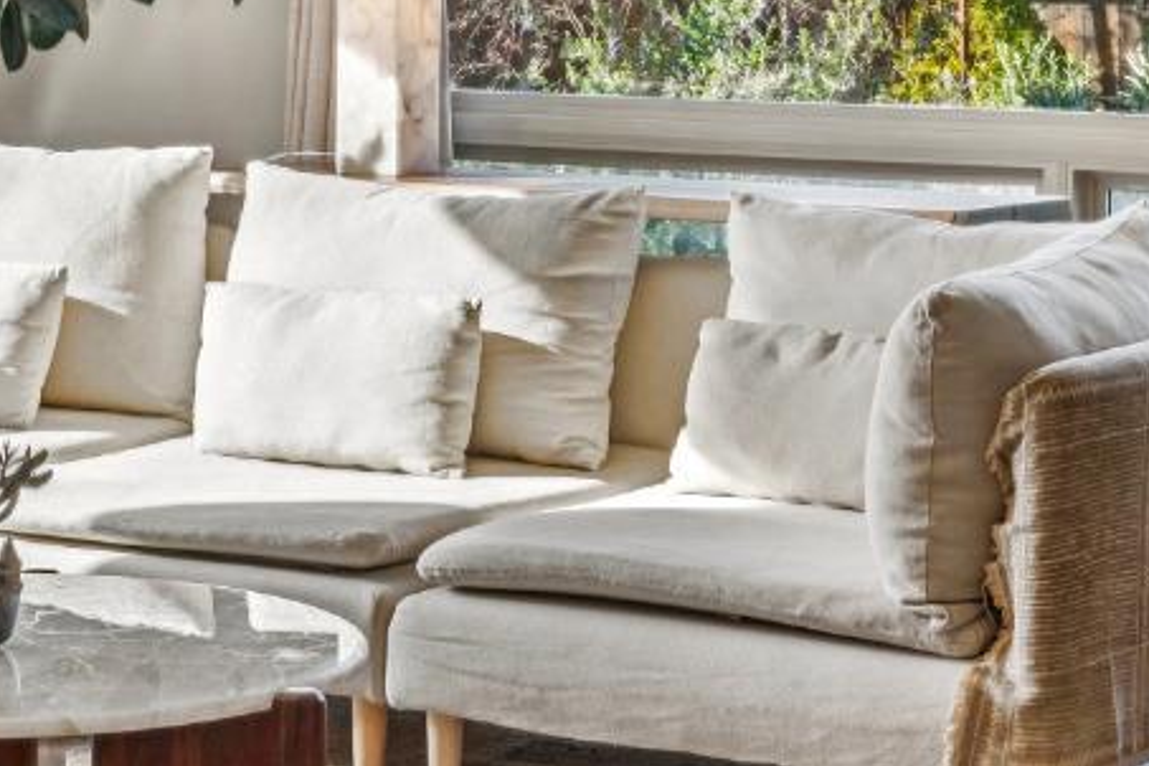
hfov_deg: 15.8
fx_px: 4117
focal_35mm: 129
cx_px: 218
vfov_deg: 10.5
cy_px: 8
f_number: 11
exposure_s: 1/40
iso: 320
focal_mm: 39
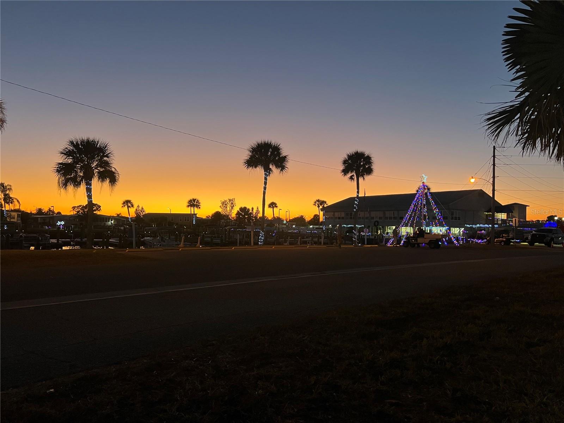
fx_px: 424
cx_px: 282
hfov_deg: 67.3
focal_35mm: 26
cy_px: 212
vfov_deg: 53.1
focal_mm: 5.7
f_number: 1.5
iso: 200
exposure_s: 1/60
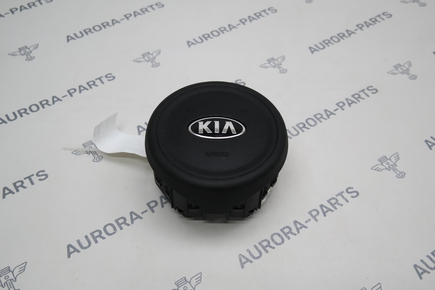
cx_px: 218
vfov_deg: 30.5
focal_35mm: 44
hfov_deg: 44.5
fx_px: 532
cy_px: 145
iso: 200
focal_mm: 29
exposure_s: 1/100
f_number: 4
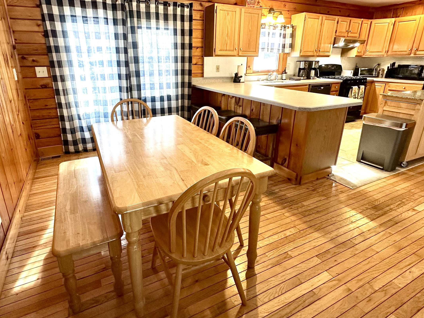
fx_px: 245
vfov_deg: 65.7
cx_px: 187
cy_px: 137
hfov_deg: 81.4
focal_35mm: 20
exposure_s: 1/60
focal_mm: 2.22
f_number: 2.2
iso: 160
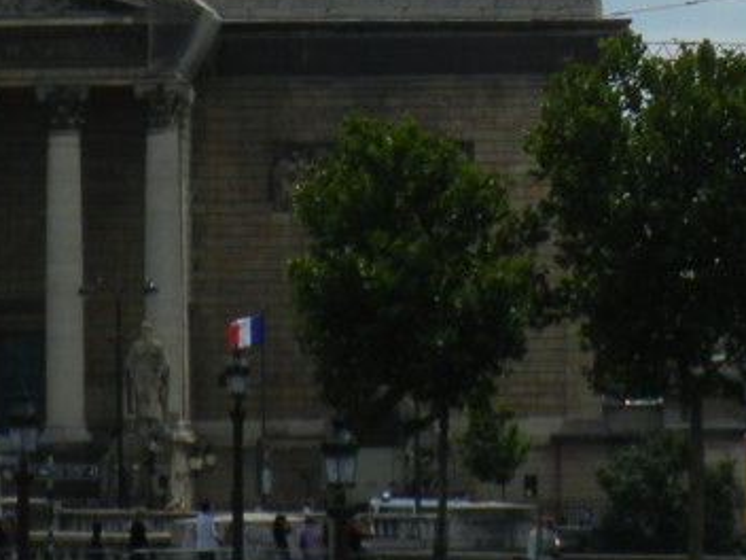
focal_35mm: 581
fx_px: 12521
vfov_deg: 2.6
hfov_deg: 3.4
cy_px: -30
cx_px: 1038
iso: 160
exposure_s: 1/452
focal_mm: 36
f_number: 9.4
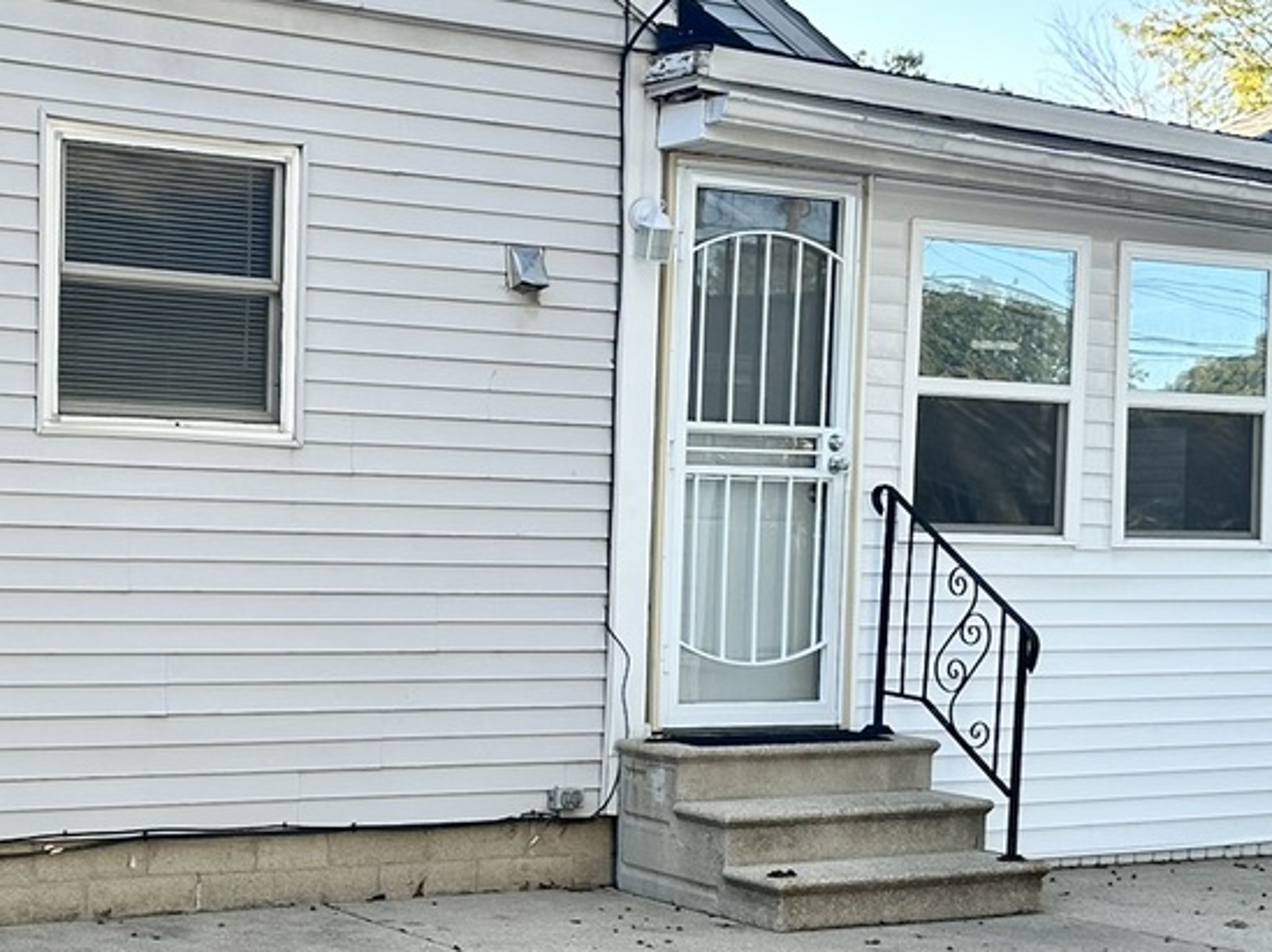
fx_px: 2313
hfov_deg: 30.1
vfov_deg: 23.2
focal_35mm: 63
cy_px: 639
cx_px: 290
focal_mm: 6.86
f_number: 1.78
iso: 80
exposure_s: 1/415
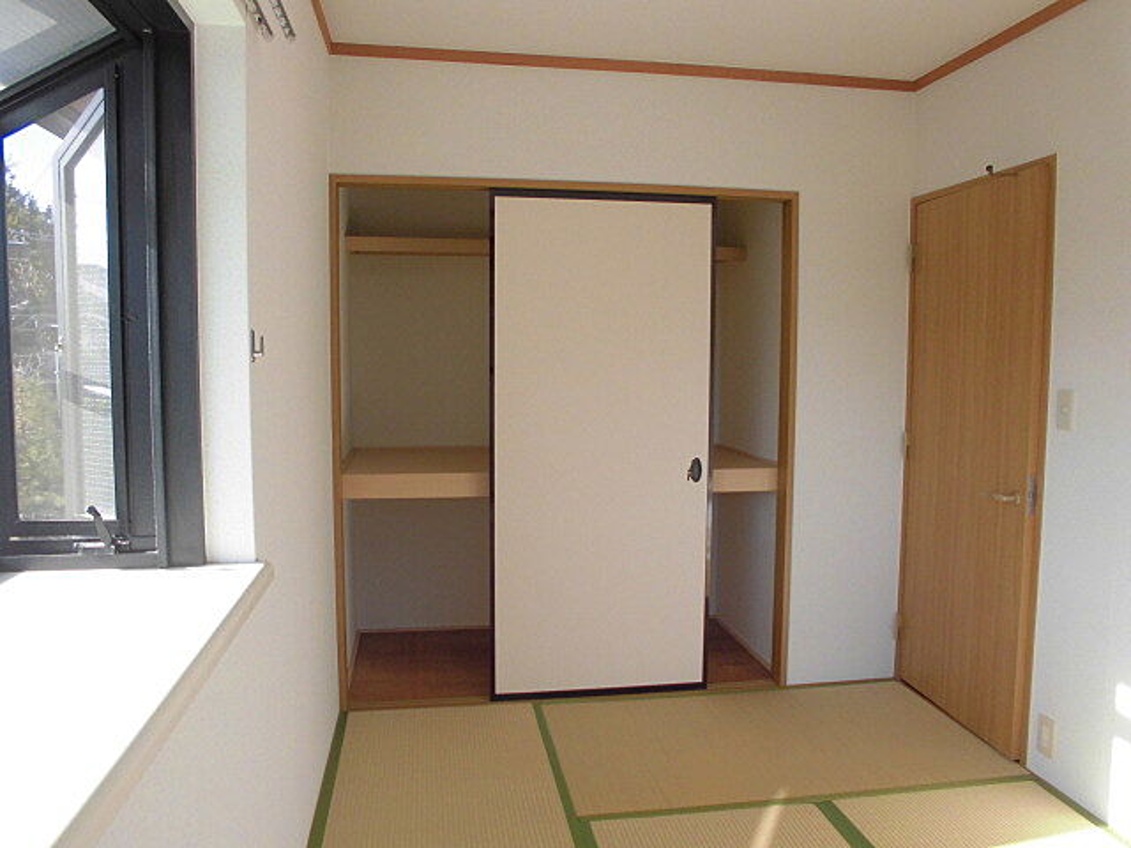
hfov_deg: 67.3
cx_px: 566
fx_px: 849
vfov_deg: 53.1
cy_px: 424
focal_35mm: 26
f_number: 3.5
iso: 100
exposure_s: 1/125
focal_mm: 4.6
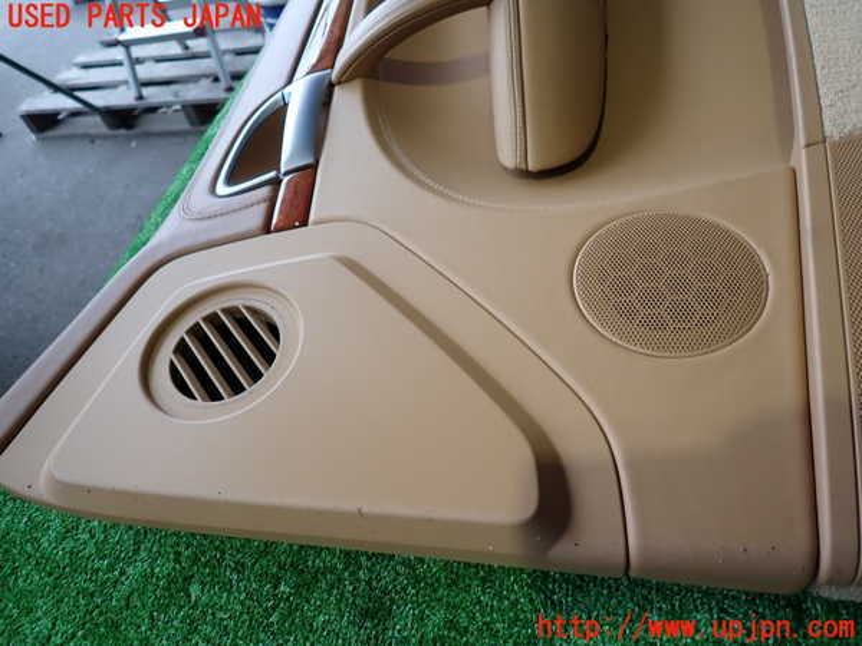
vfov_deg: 54.9
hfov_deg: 69.4
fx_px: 623
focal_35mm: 25
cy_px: 323
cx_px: 431
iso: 125
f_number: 2
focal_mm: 4.5
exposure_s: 1/60
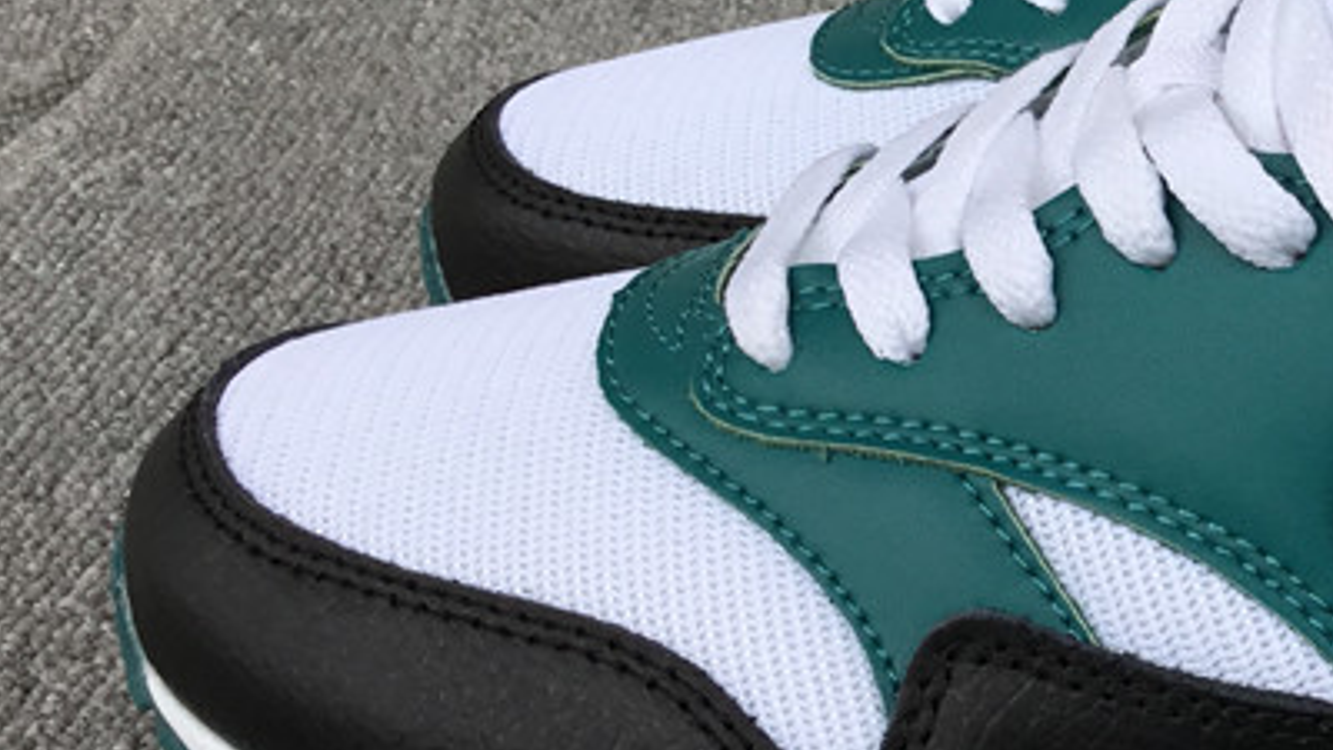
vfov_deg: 15.9
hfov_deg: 26.0
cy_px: 305
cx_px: 1420
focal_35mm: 76
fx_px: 2686
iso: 25
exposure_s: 1/179
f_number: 2.4
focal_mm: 3.3
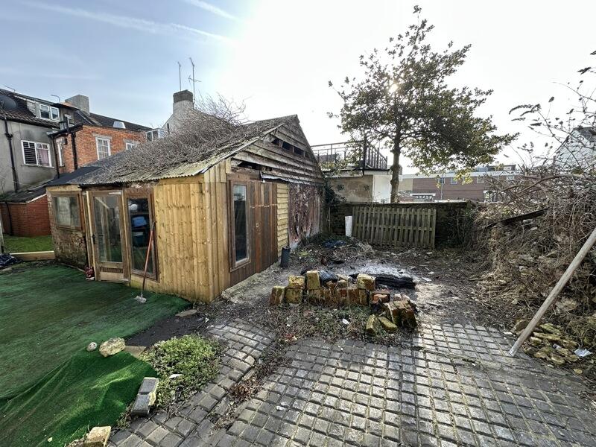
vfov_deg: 85.7
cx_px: 298
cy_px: 224
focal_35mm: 14
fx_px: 241
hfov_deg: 102.1
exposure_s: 1/307
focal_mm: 2.22
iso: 40
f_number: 2.2
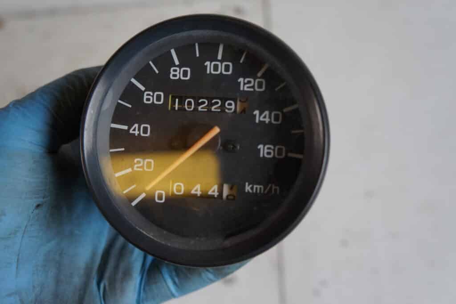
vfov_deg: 41.7
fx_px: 399
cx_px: 228
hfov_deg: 59.5
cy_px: 152
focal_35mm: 32
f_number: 4
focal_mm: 21
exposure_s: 1/250
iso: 640
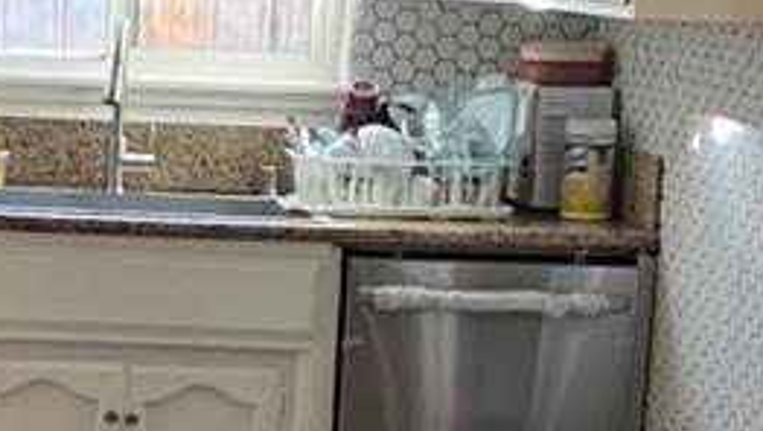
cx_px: 83
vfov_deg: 7.5
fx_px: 3281
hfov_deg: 13.2
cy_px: 475
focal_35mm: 162
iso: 125
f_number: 1.5
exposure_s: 1/72
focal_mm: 5.7
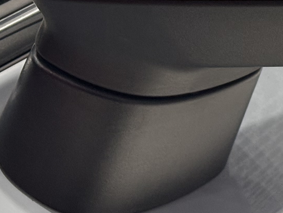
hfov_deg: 10.1
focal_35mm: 192
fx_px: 1570
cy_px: -143
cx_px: 359
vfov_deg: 7.5
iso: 160
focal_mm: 5.96
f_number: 1.6
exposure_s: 1/50
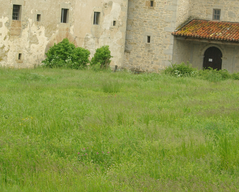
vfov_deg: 15.1
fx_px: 715
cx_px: 121
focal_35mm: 101
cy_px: 24
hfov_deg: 19.0
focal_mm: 31
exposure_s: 1/180
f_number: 5.6
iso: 200
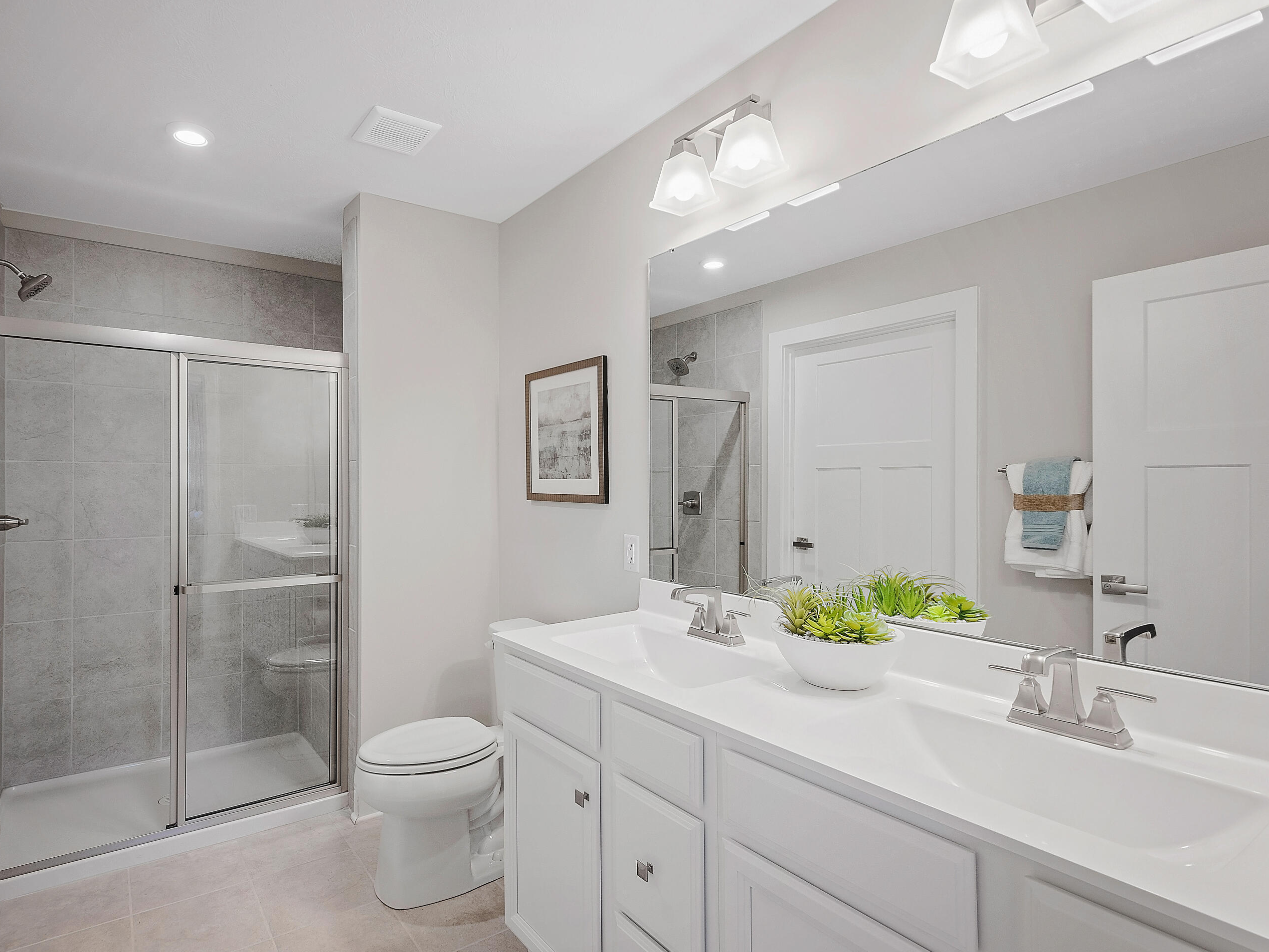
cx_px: 534
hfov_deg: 90.3
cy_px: 479
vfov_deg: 74.7
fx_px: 623
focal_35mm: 17
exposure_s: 1/5
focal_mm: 10
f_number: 8
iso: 400
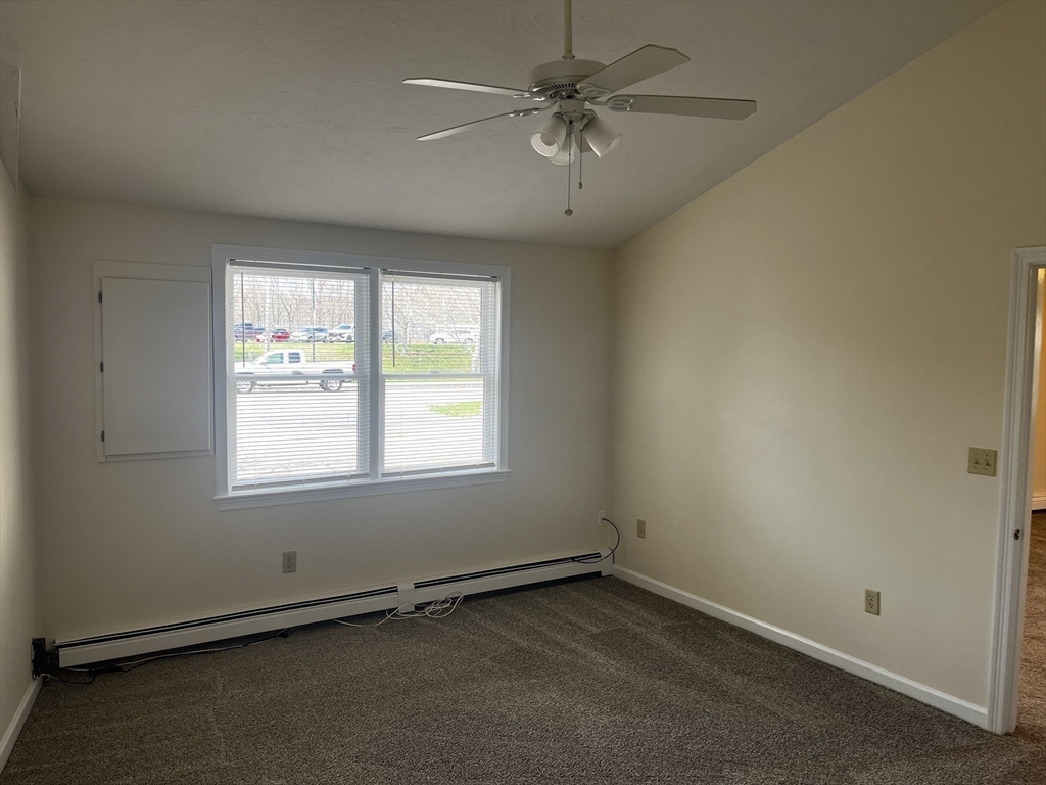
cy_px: 392
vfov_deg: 53.1
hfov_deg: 67.3
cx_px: 523
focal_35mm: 26
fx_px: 786
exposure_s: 1/142
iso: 64
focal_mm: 5.1
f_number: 1.6
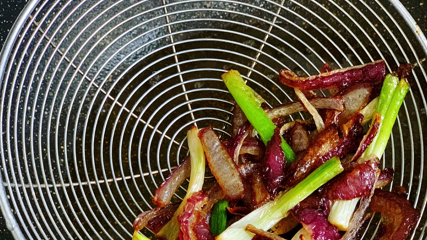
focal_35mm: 72
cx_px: 241
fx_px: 815
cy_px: 187
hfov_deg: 29.3
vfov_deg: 16.7
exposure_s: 1/33
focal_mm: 6
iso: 500
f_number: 2.4
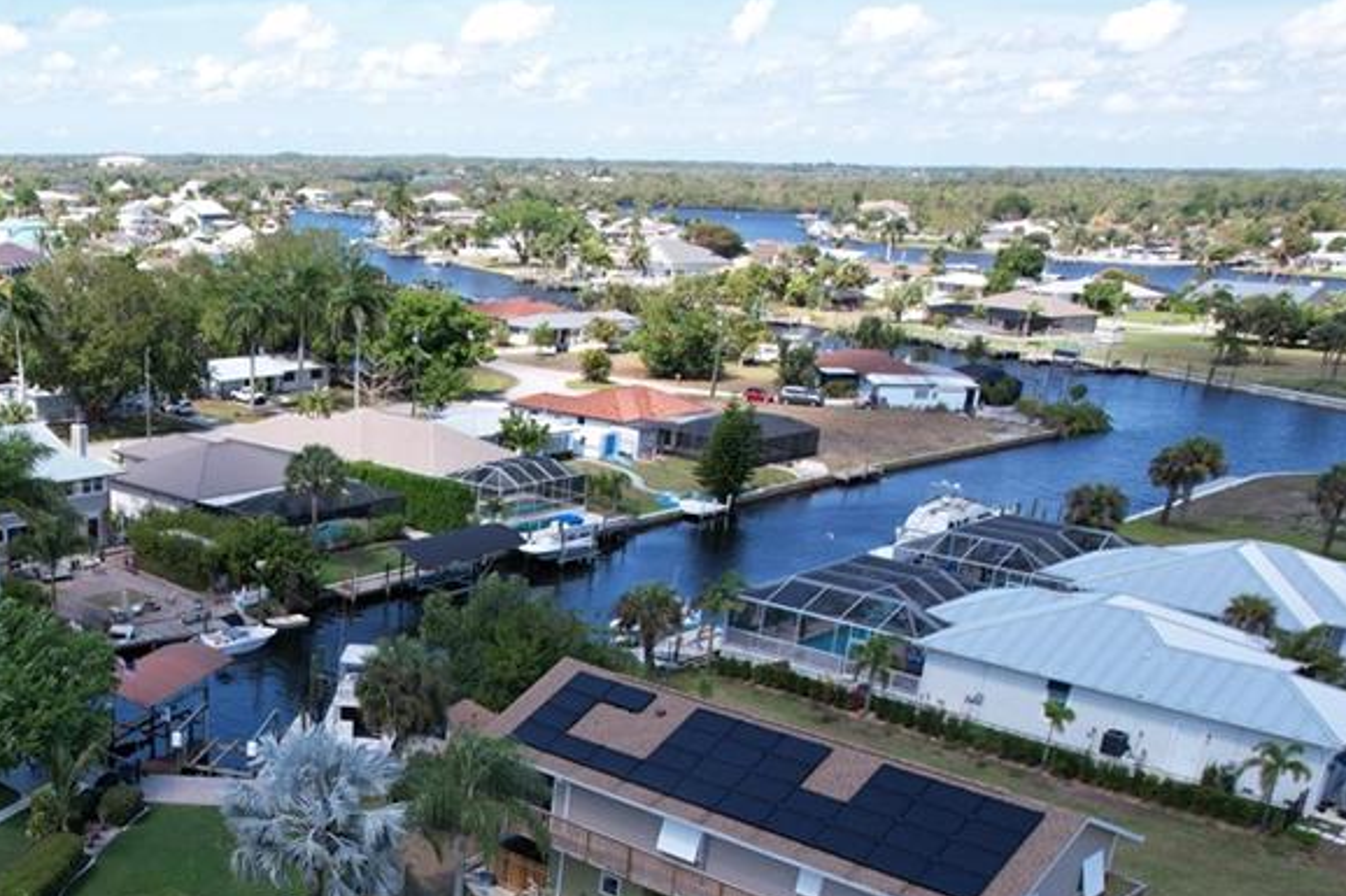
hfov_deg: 46.0
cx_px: 200
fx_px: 1458
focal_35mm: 39
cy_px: 770
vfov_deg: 32.8
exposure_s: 1/1000
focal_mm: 8.38
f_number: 2.8
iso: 100
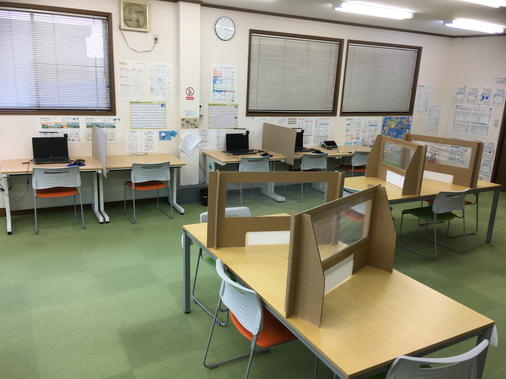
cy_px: 190
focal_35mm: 29
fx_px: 424
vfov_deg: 48.2
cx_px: 253
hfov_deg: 61.7
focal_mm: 4.15
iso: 32
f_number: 2.2
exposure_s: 1/50
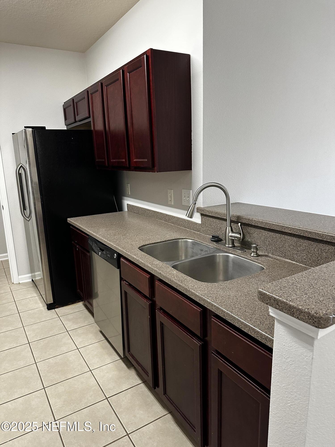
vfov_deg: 71.6
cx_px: 168
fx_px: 310
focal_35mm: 24
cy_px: 224
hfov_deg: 56.8
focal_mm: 6.86
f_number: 1.78
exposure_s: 1/60
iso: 400
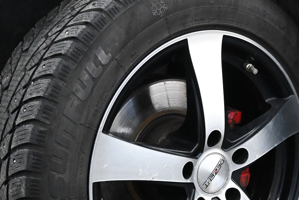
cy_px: 161
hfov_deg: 30.0
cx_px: 171
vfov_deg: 20.1
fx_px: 556
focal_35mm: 67
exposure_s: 1/40
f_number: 4
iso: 4500
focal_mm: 22
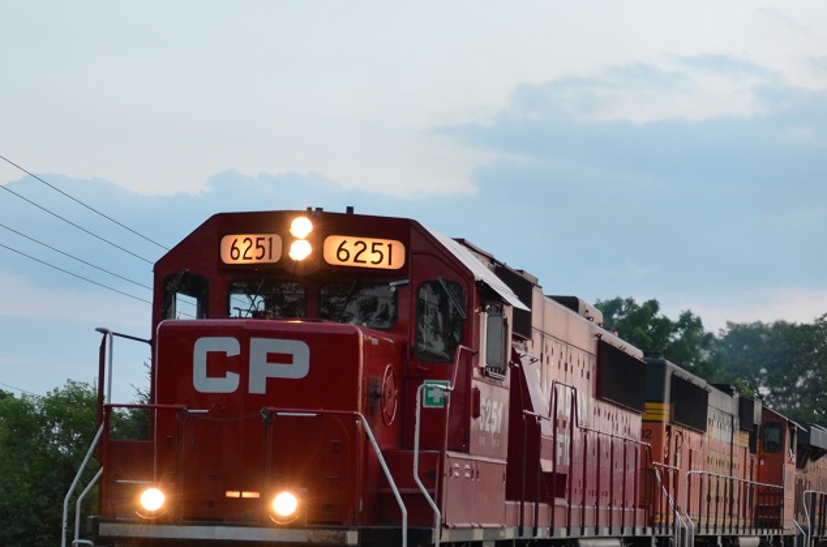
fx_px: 2360
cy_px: 537
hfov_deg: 19.6
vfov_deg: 13.1
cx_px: 691
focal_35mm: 103
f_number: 4.2
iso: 450
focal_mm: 34
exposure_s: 1/60
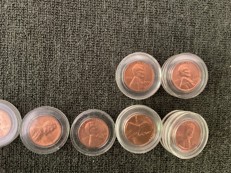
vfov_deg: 48.2
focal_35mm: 29
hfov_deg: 61.7
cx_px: 116
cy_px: 86
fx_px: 194
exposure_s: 1/25
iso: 500
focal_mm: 3
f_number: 1.8
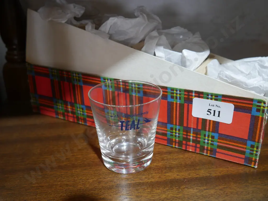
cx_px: 134
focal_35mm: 36
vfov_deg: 39.7
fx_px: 279
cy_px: 100
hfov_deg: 51.3
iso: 640
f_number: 4
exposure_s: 1/60
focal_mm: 18
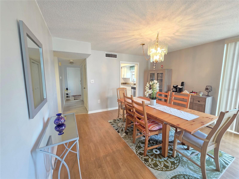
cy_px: 90
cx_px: 120
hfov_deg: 106.2
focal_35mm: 13
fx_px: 90
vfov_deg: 89.9
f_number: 1.9
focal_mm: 2.2
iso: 250
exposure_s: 1/60
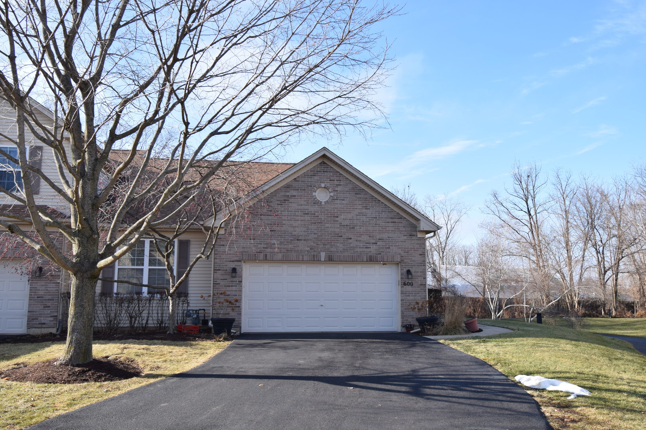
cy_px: 215
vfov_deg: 43.6
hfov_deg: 61.9
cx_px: 323
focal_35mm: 30
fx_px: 538
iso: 200
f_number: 11
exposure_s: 1/125
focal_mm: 20
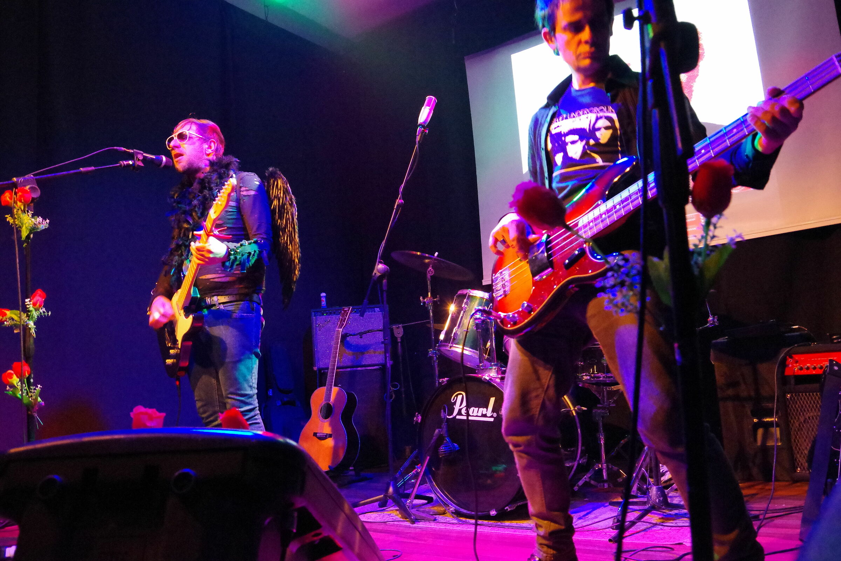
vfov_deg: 47.9
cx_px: 420
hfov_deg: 67.4
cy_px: 280
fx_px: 631
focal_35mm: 27
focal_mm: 18
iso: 12800
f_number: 5.6
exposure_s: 1/40
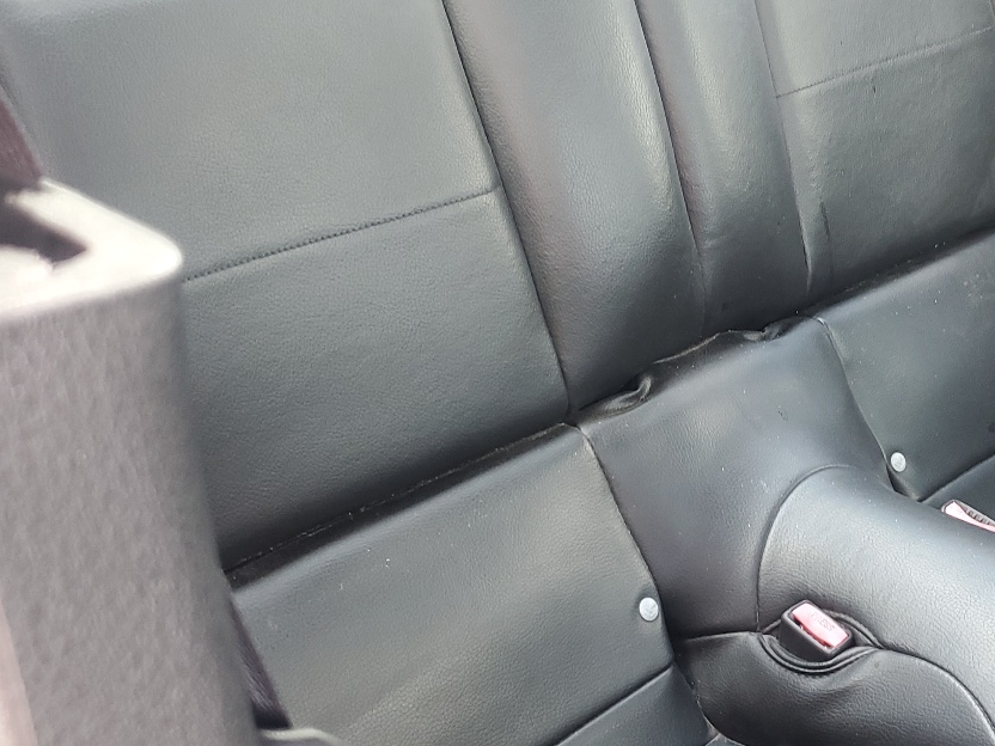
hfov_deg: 37.2
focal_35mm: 50
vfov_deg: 29.1
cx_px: 755
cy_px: 411
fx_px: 1437
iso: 68
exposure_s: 1/60.2
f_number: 1.5
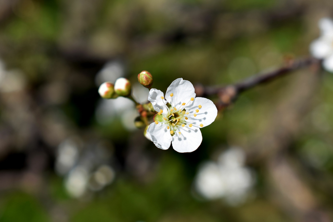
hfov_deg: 24.6
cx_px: 166
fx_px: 763
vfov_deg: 16.6
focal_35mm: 82
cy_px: 111
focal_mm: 55
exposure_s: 1/320
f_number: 7.1
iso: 100
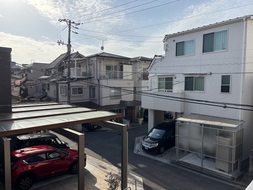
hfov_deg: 67.3
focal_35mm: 26
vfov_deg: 53.1
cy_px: 95
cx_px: 126
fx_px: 190
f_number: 1.6
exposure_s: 1/4255
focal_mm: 5.96
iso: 50
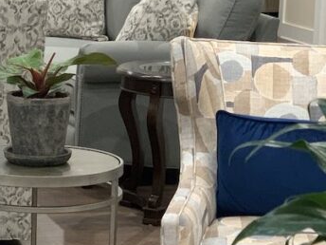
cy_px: 119
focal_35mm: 155
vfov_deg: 9.6
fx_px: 1460
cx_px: 53
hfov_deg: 12.7
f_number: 2.4
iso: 200
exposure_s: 1/60
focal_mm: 6
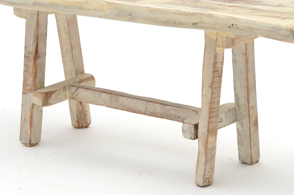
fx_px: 1039
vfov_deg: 10.7
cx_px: 147
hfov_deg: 16.1
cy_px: 98
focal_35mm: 128
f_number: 11
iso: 250
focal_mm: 85
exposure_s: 1/125
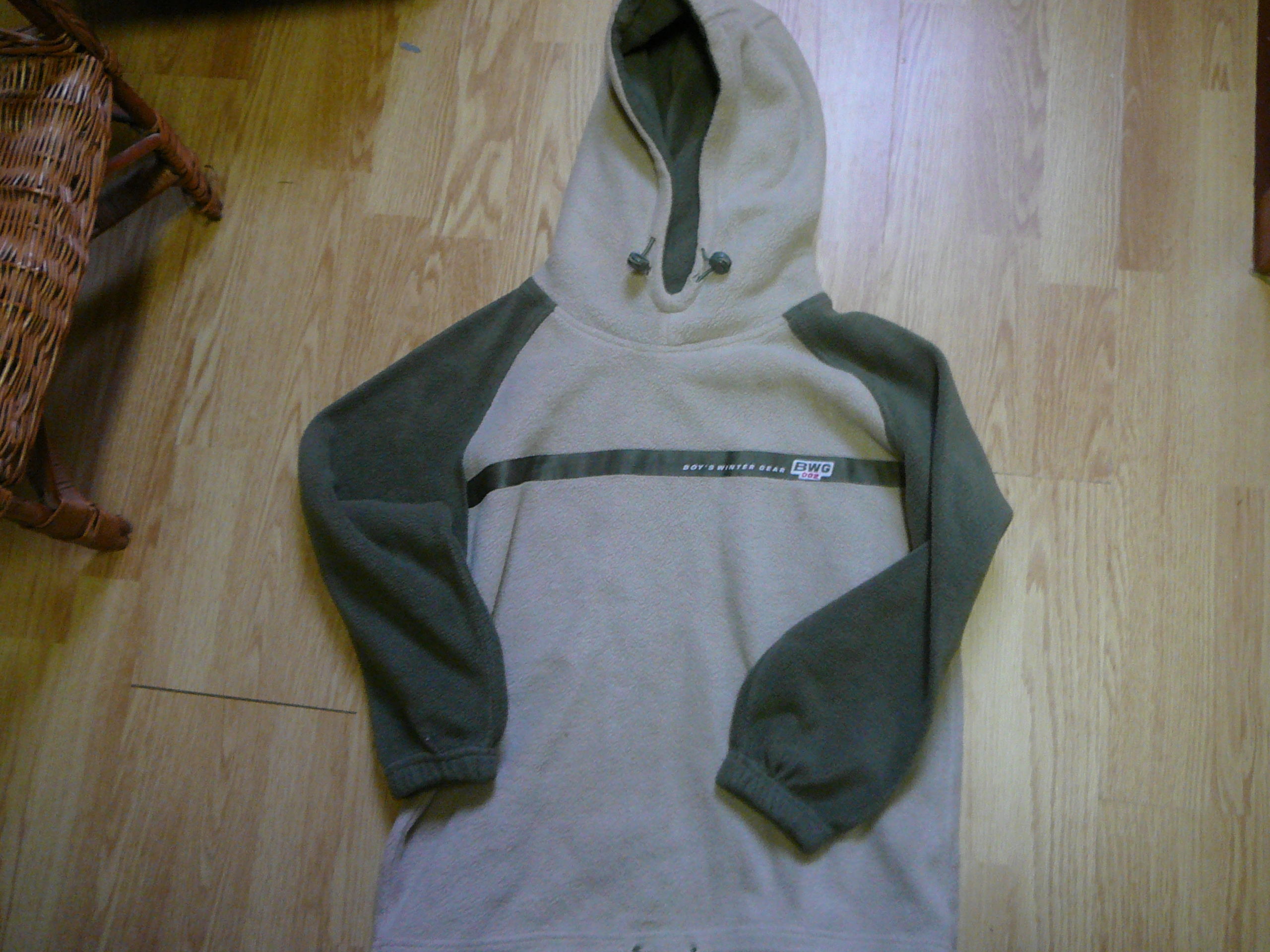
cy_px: 476
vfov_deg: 40.7
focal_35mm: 35
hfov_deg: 52.6
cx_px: 635
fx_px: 1284
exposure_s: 1/8
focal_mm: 5.2
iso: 200
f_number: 2.8
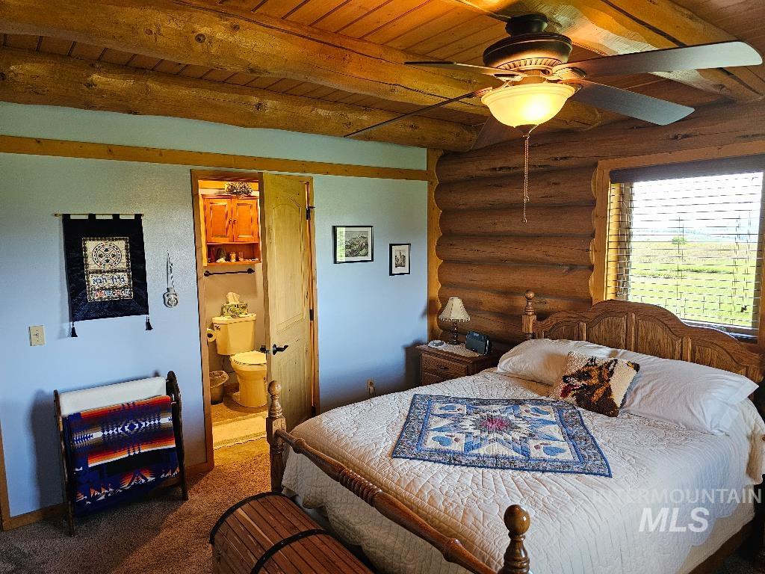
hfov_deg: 73.9
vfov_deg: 58.9
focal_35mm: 23
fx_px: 508
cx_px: 382
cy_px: 287
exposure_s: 1/120
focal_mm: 6.3
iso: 500
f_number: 1.7
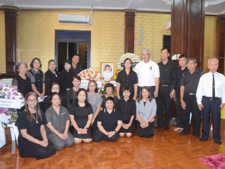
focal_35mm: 30
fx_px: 195
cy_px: 85
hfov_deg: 59.9
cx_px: 121
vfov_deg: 46.8
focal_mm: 18
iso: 3200
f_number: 10
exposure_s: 1/60
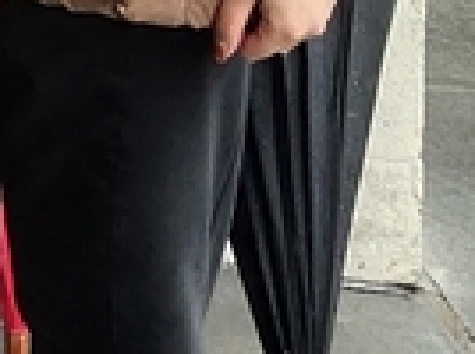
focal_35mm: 224
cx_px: -922
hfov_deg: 7.8
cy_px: -648
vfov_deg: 6.2
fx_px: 3068
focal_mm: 4.35
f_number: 1.79
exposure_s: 1/594
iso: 50
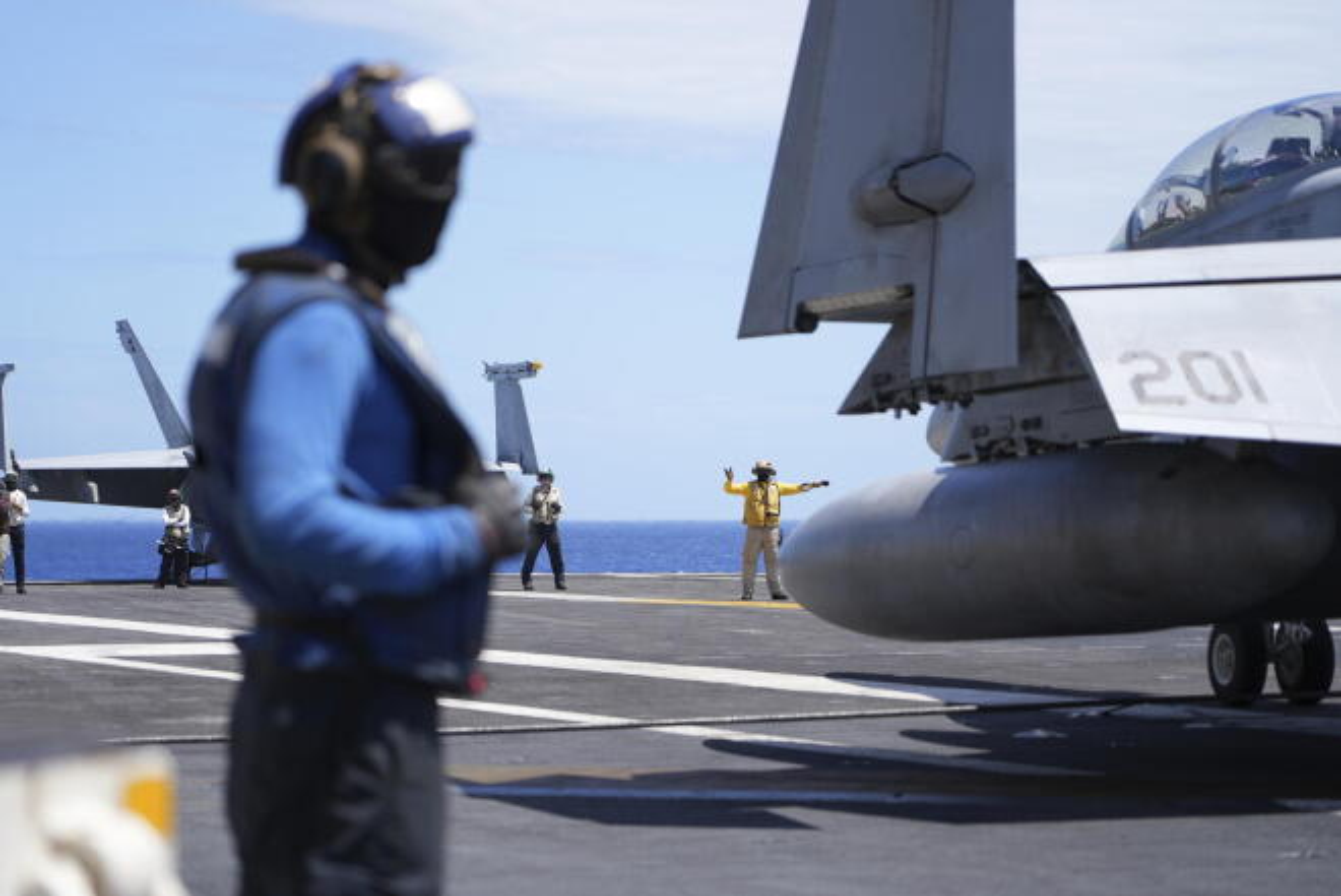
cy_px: 448
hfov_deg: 19.4
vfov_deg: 13.1
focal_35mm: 105
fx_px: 3914
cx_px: 670
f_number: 4
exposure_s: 1/640
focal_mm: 105
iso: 80
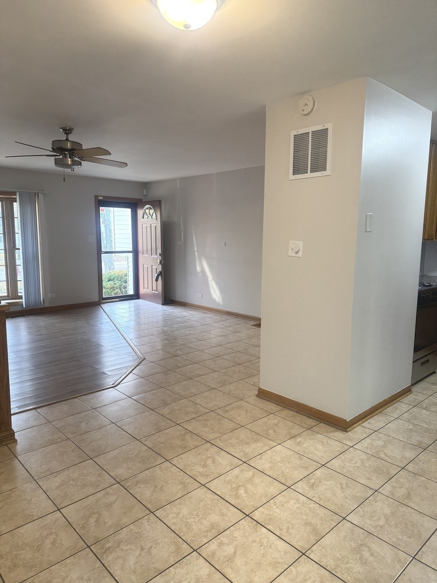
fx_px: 404
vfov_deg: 71.6
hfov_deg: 56.8
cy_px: 292
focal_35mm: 24
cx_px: 218
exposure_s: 1/60
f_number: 1.78
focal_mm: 6.76
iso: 125
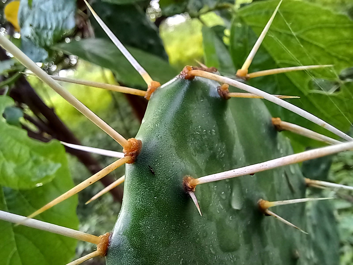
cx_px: 176
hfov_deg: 67.3
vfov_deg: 53.1
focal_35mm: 26
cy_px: 132
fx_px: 265
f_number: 2.4
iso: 64
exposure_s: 1/100
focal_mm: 2.13
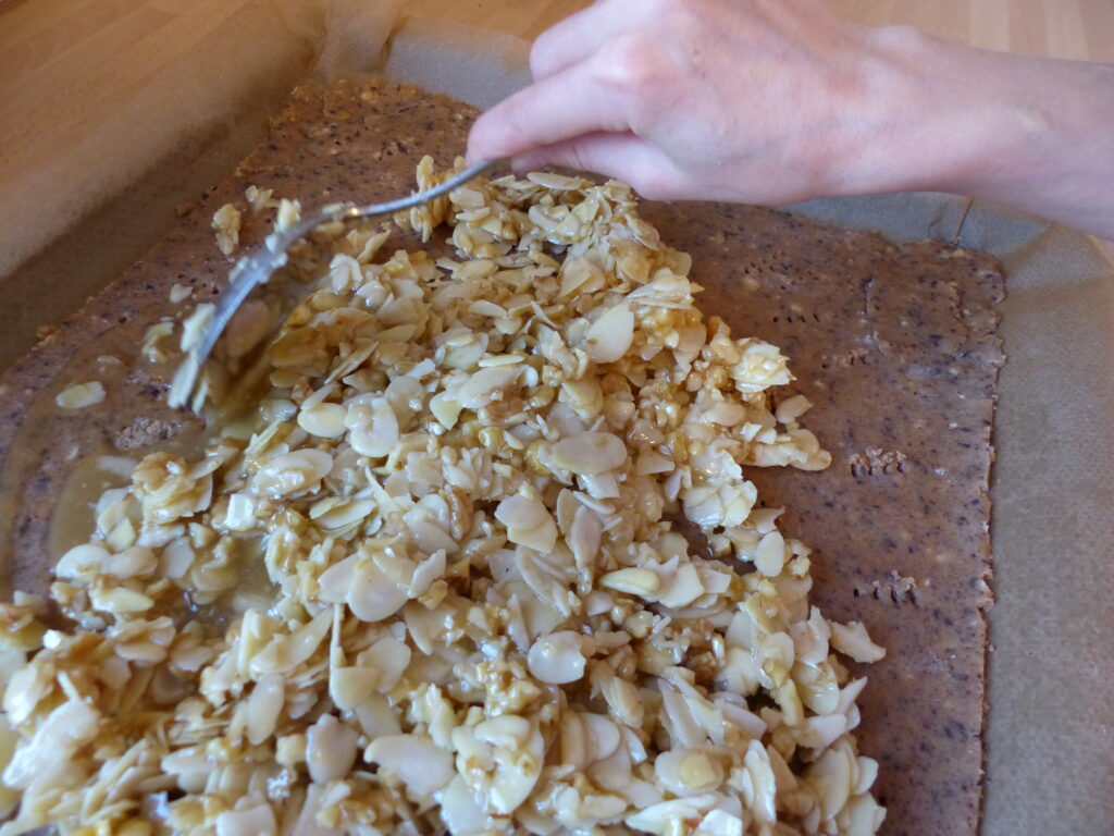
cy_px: 418
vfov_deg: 54.9
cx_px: 557
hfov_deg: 69.4
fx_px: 805
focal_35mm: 25
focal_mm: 4.5
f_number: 2.8
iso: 320
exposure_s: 1/60
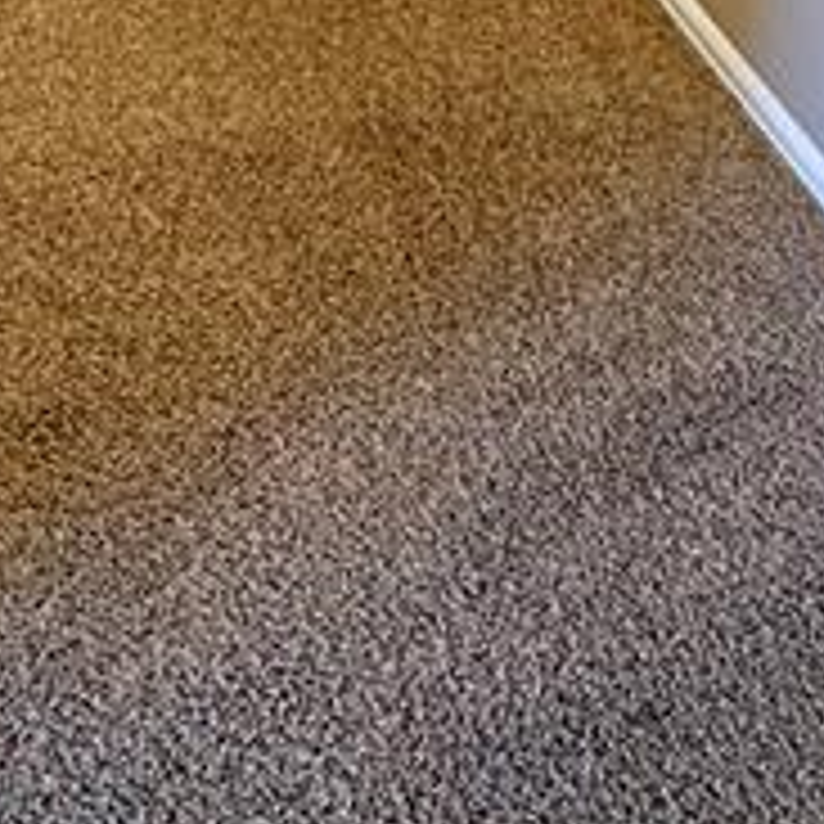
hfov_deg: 32.2
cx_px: 216
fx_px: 1400
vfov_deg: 23.9
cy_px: -486
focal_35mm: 52
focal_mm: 2.22
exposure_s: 1/60
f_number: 2.2
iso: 640
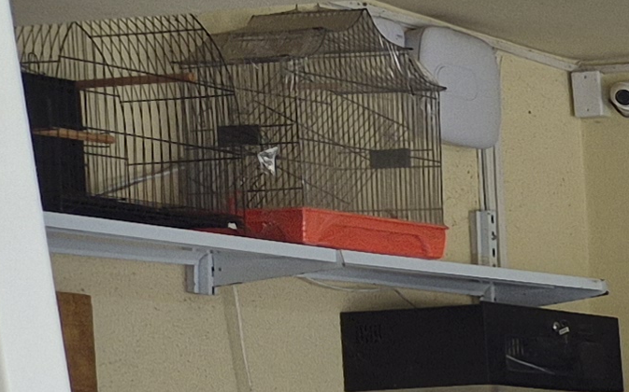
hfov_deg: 11.2
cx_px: 1665
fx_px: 2485
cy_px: 614
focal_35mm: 145
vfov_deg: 8.8
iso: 40
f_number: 1.8
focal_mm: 5.4
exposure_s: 1/120
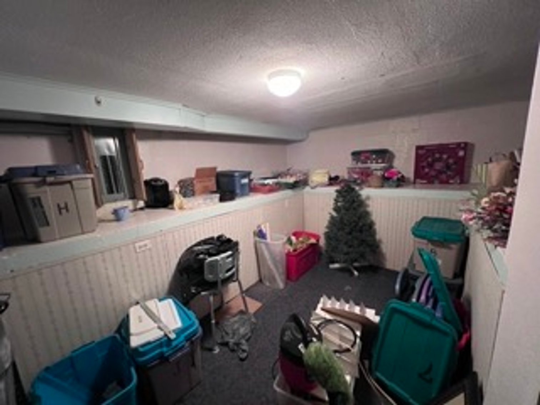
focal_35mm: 13
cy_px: 202
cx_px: 270
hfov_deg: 106.2
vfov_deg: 89.9
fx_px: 203
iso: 800
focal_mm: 1.57
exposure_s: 1/60
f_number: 1.8
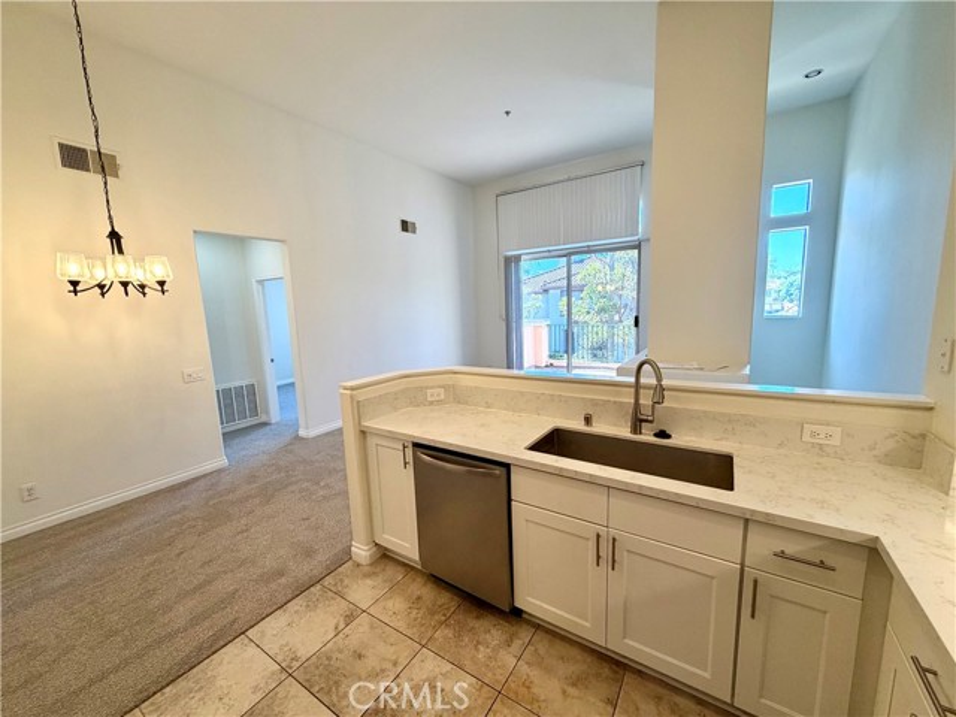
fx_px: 387
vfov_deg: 85.7
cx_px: 478
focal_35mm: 14
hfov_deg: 102.1
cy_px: 358
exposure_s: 1/120
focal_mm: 2.22
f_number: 2.2
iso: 160
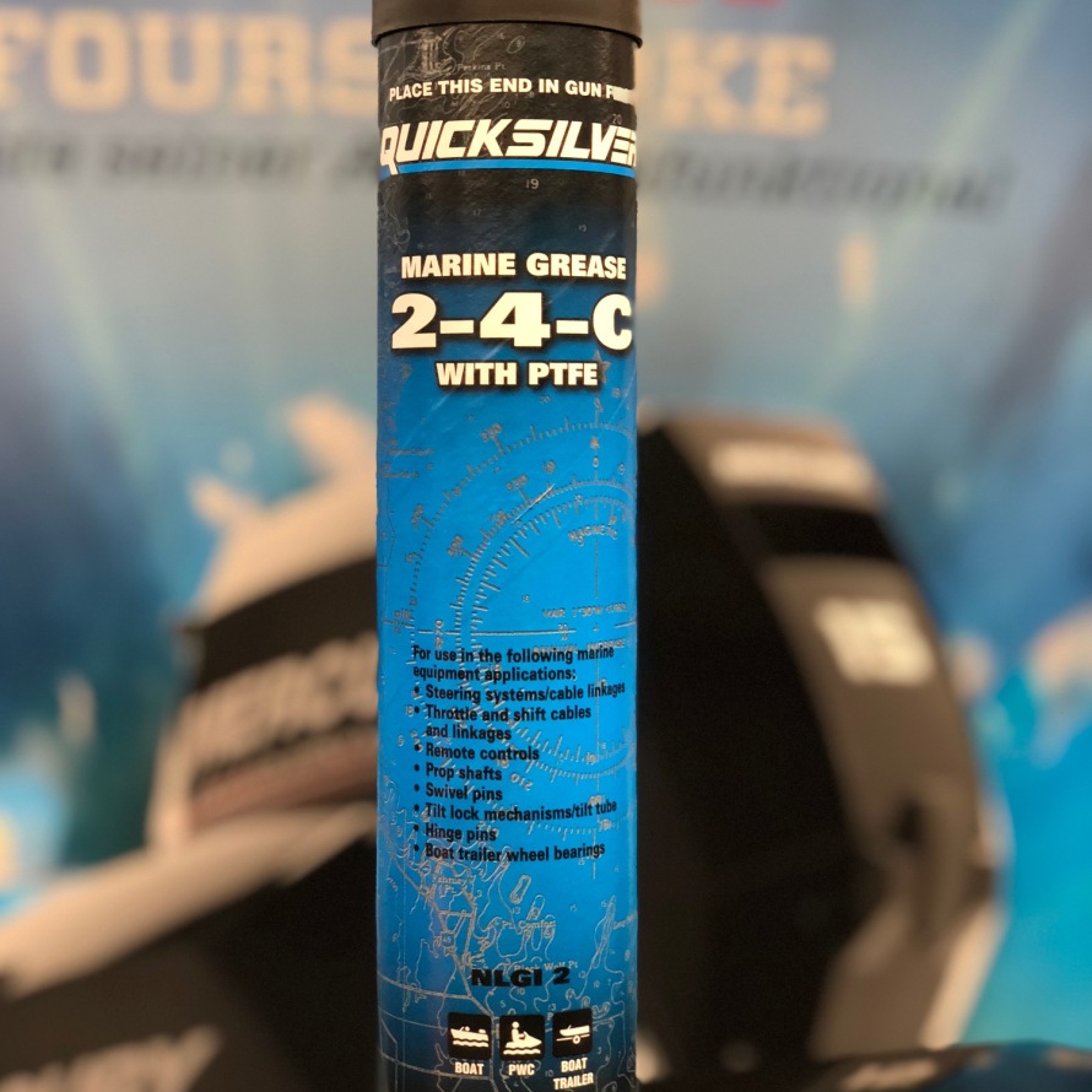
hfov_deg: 27.7
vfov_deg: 27.6
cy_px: 402
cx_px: 541
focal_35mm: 62
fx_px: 2213
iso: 125
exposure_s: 1/25
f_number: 2.4
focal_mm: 6
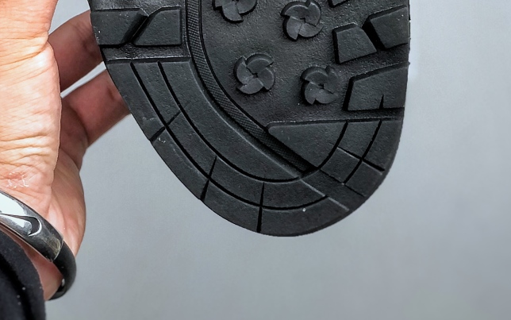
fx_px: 1881
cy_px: -165
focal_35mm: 135
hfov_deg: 15.4
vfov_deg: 9.4
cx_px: 111
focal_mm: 6.6
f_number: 2.8
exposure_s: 1/33
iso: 20
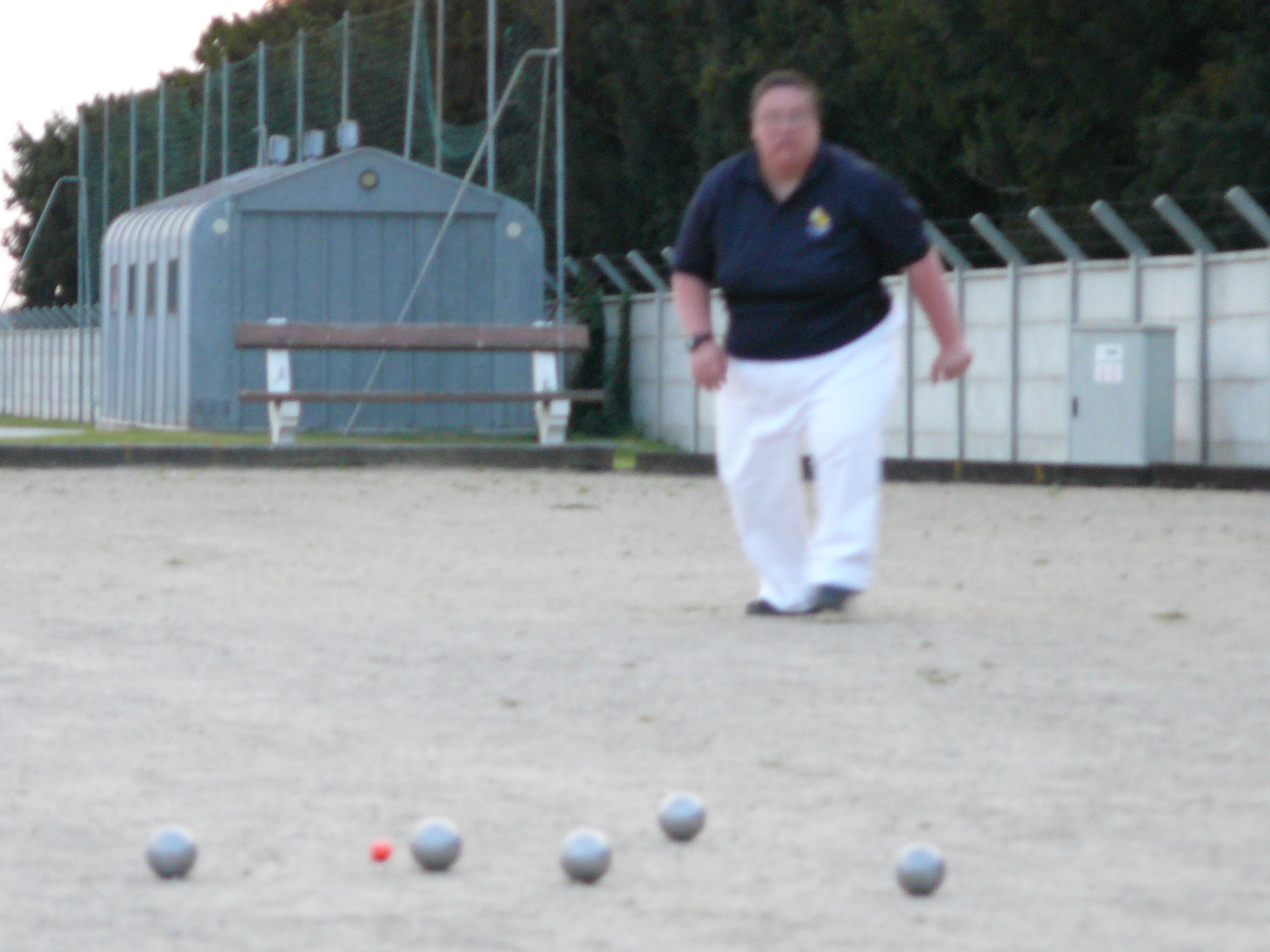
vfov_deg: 8.6
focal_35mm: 173
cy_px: 476
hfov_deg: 11.4
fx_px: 6347
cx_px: 635
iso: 200
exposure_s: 1/25
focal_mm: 24.1
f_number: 3.3
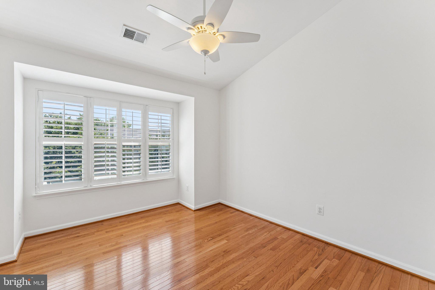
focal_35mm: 15
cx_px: 218
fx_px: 179
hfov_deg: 101.1
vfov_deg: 78.1
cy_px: 145
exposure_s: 1/50
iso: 250
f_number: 9
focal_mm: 14.8
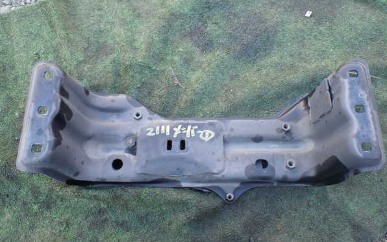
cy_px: 112
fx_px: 338
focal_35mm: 32
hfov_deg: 59.6
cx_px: 194
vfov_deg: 39.4
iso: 100
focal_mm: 5.4
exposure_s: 1/125
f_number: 2.3
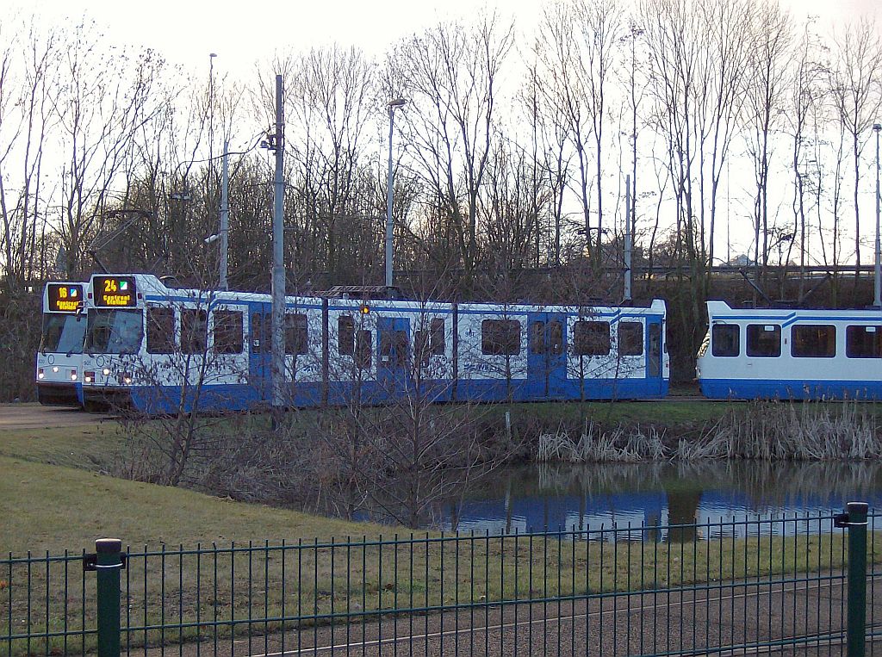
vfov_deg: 20.9
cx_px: 441
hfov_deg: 27.8
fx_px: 1779
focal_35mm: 70
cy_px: 328
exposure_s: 1/97.8
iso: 165
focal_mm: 11.6
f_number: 3.7
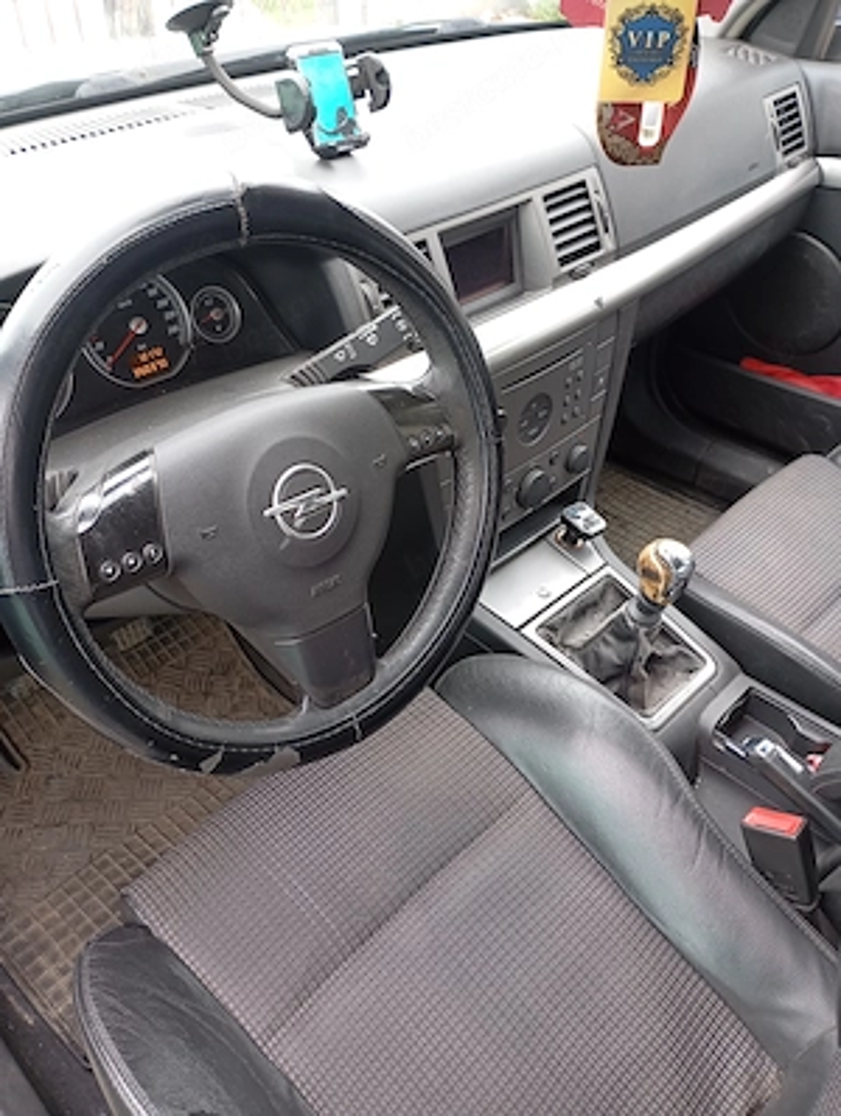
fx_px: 904
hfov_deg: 49.9
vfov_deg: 63.4
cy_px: 558
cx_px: 420
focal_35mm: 28
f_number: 1.8
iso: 371
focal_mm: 4.27
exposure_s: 1/50
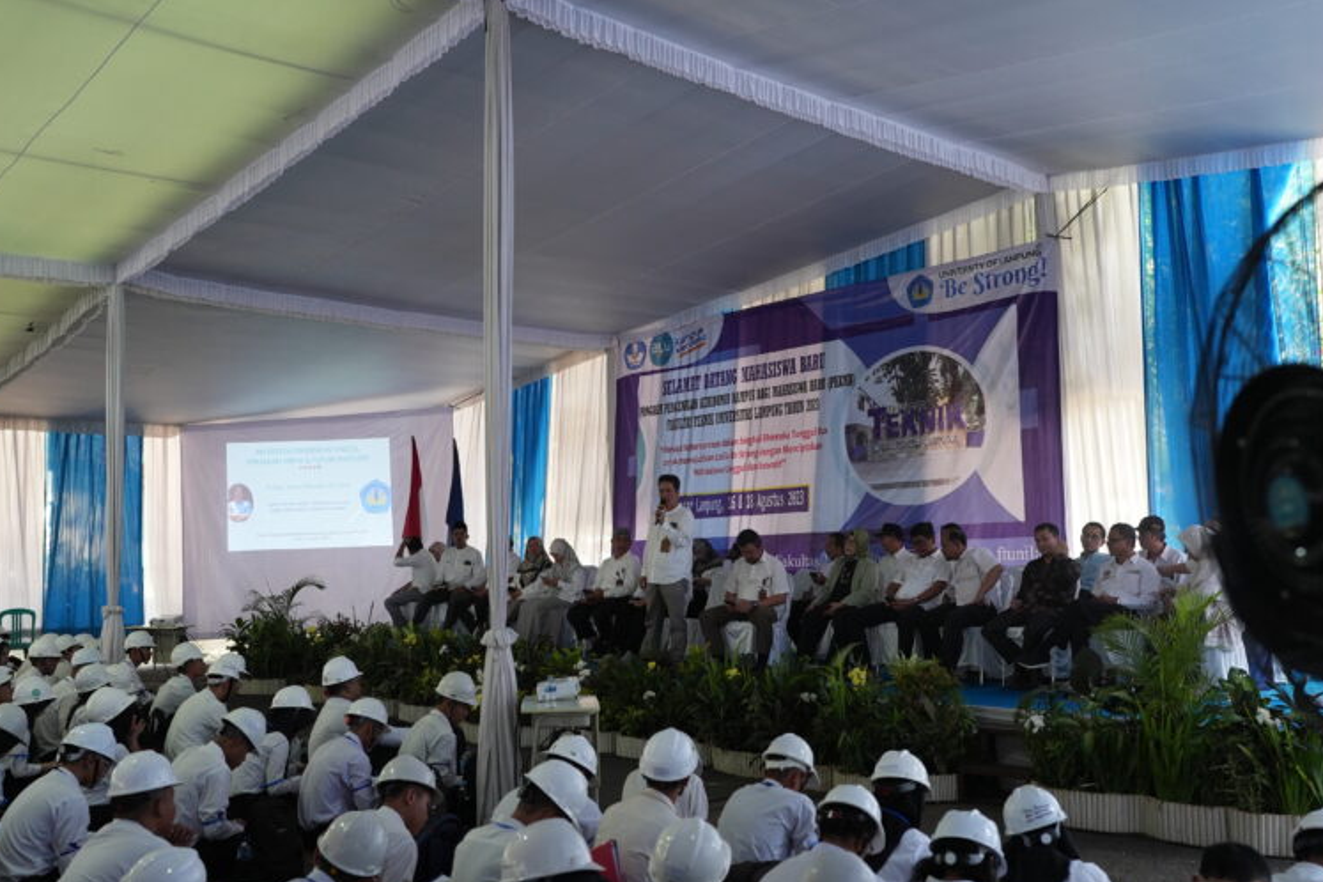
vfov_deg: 36.9
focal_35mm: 36
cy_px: 451
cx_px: 655
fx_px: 1323
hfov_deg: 53.1
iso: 1250
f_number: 3.2
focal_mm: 35
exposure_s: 1/160
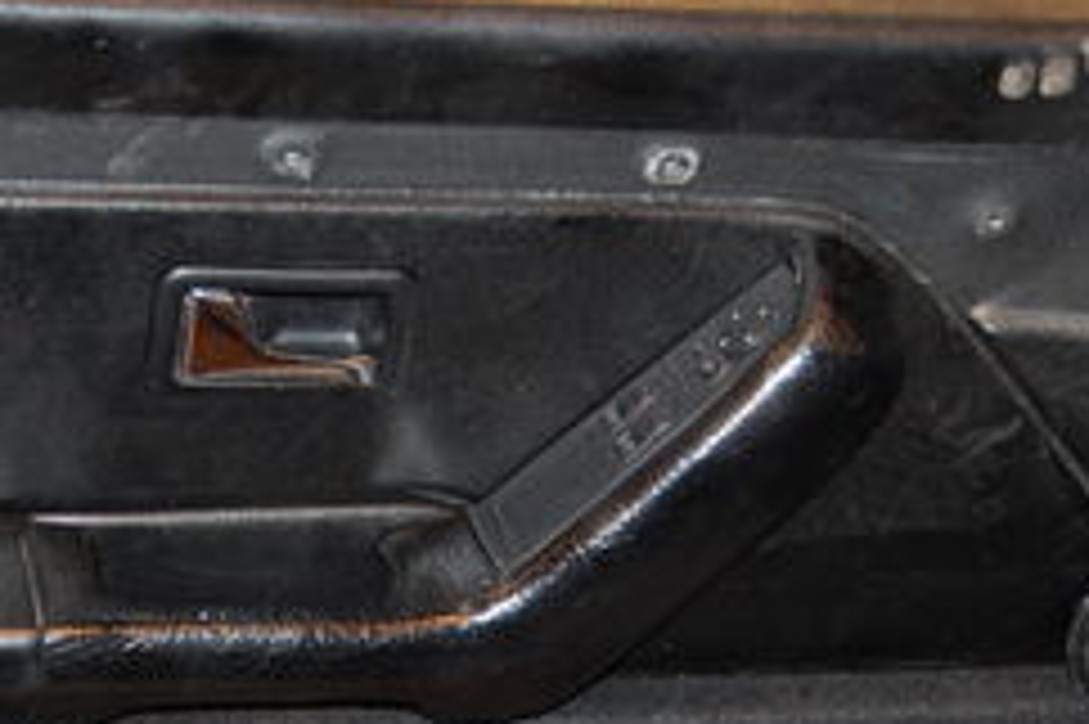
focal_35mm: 111
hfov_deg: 18.3
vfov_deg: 12.2
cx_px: 252
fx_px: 3355
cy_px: 666
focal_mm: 28
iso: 400
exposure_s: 1/60
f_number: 4.2
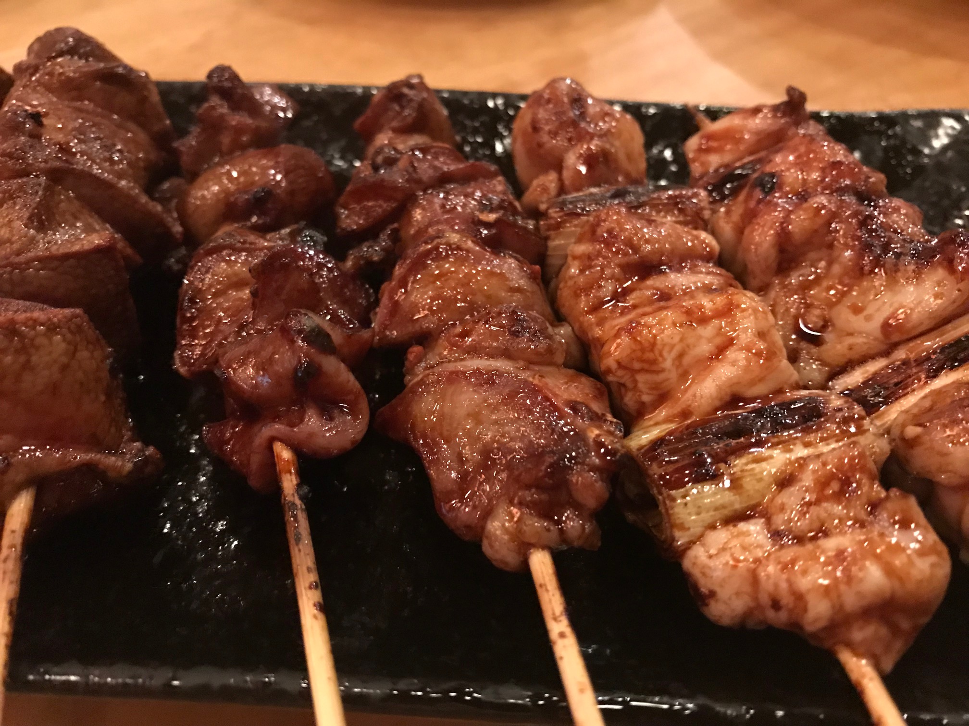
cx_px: 484
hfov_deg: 63.4
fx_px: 784
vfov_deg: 49.7
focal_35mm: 28
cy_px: 363
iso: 100
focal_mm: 3.99
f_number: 1.8
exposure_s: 1/4
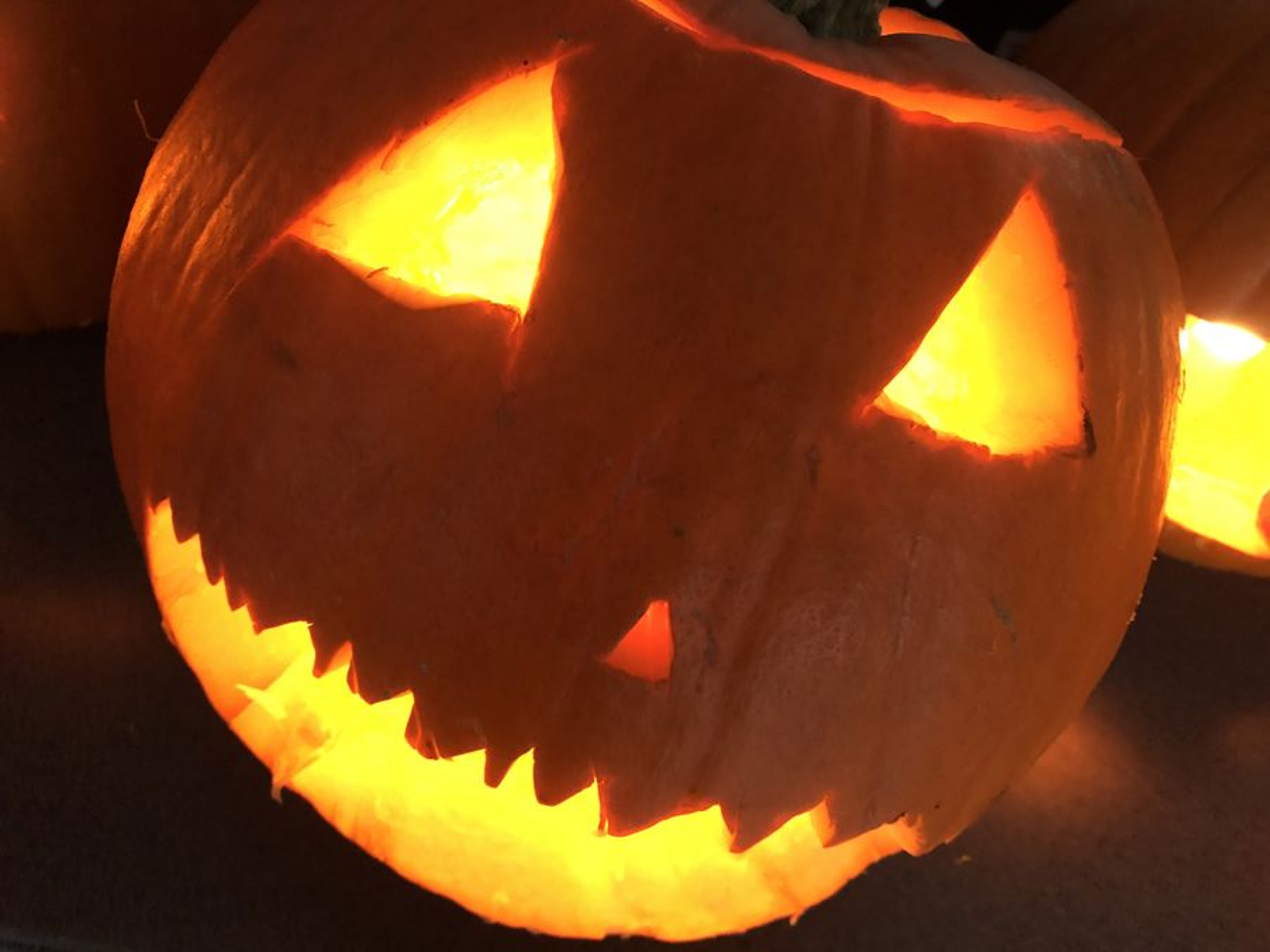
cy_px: 476
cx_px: 635
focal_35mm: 28
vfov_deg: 49.7
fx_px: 1027
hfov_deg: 63.5
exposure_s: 1/4
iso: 100
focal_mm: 3.99
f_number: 1.8
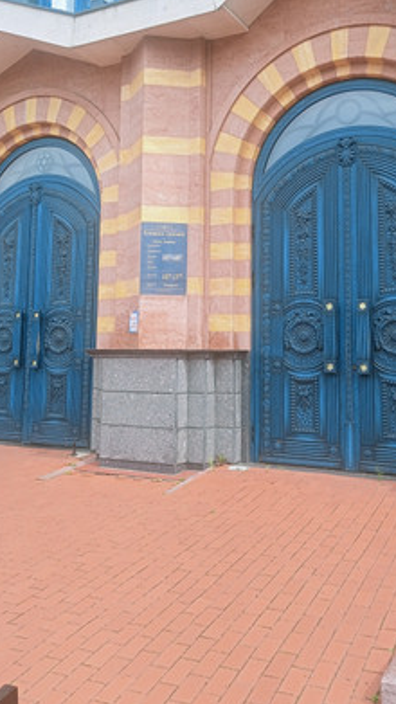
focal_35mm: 39
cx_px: 226
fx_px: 728
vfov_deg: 51.2
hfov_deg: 30.4
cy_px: 277
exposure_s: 1/1042
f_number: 1.8
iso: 113
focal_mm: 4.69
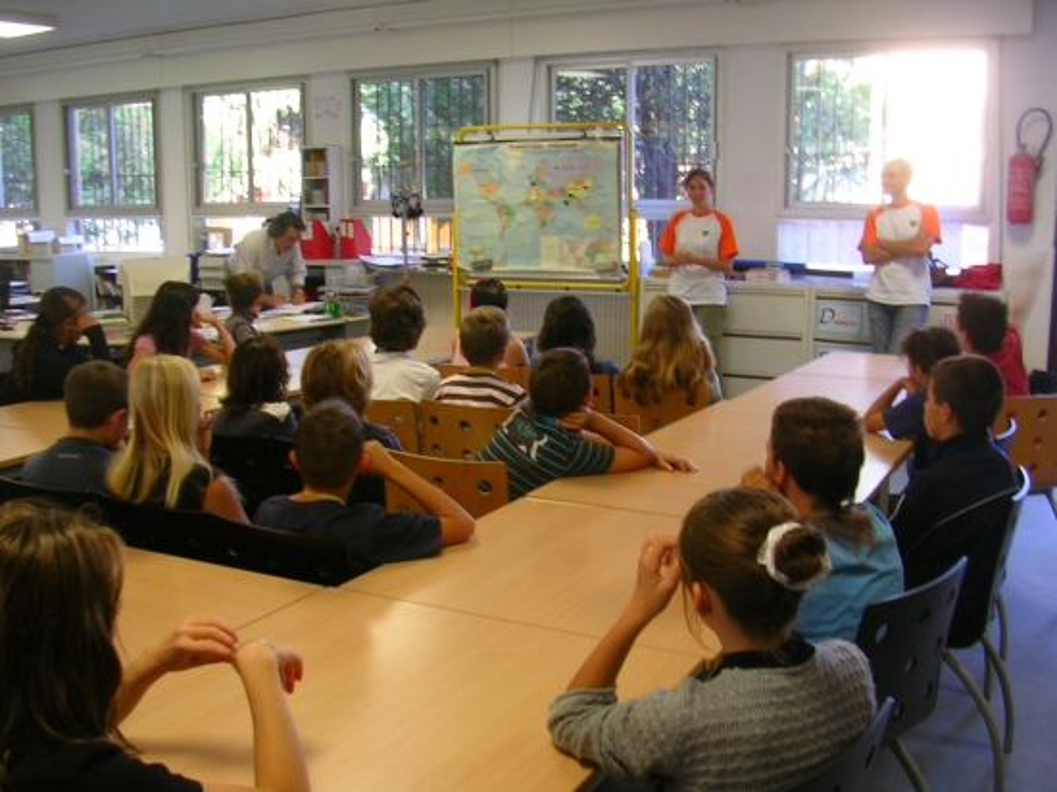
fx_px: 1160
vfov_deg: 37.7
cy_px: 396
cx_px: 528
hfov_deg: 49.0
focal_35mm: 38
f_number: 2.8
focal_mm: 5.8
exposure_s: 1/11.9
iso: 50
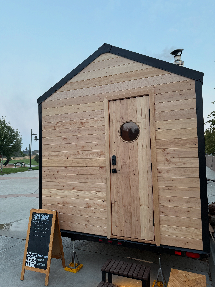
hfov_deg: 56.8
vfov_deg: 71.6
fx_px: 199
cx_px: 108
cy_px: 144
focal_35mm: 24
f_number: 1.78
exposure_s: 1/81
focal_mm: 6.76
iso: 200
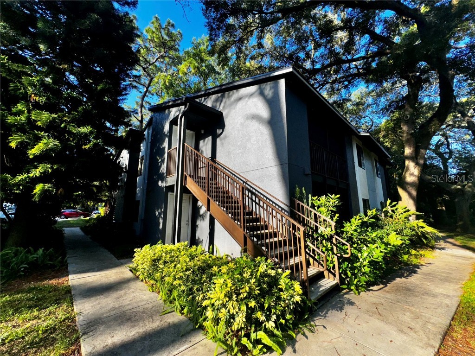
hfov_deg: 102.1
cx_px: 238
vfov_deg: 85.7
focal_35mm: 14
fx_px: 192
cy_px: 178
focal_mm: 2.22
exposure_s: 1/1034
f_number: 2.2
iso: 32
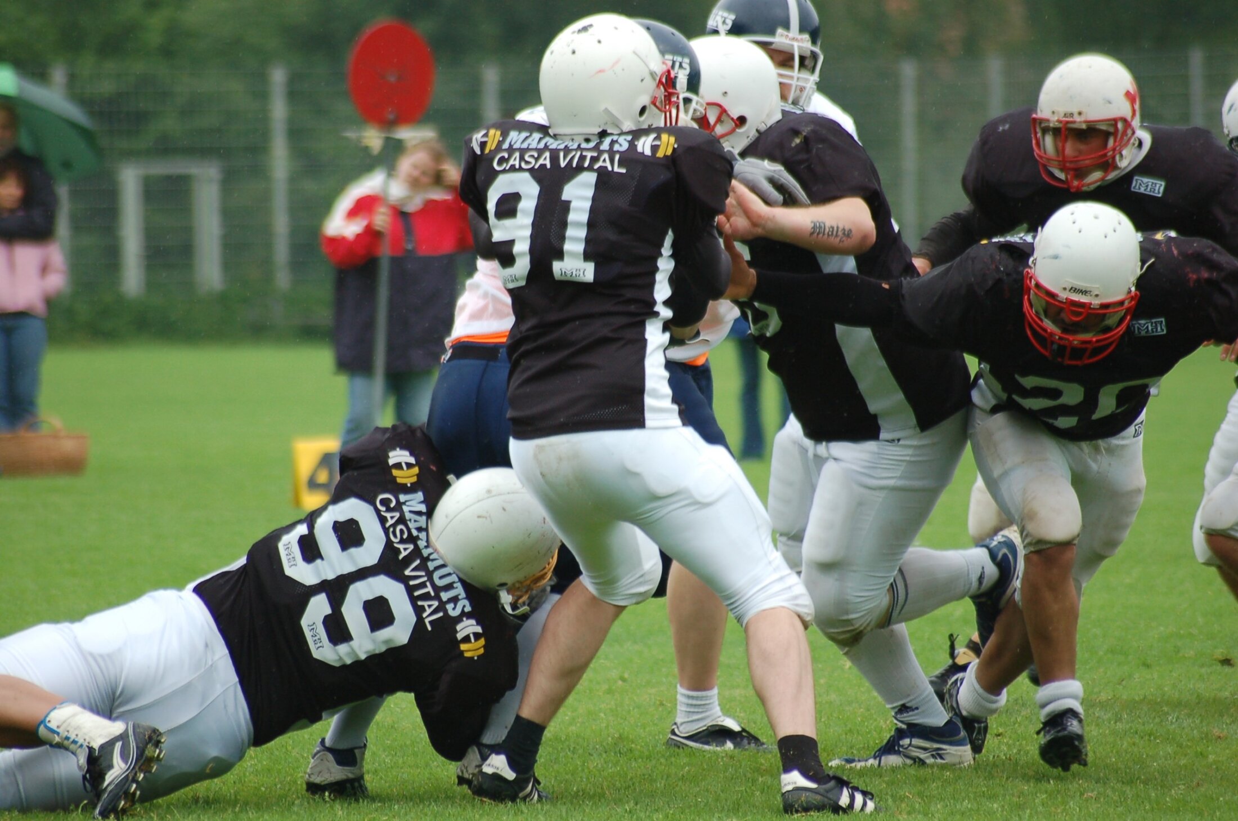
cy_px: 410
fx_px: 13901
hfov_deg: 5.1
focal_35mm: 405
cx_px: 619
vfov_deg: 3.4
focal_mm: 270
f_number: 5.6
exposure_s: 1/800
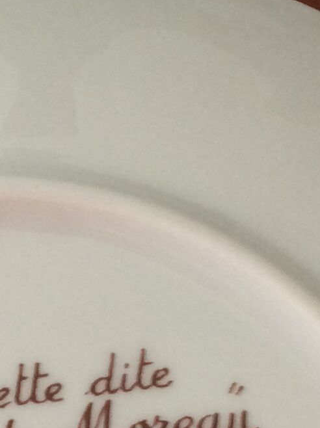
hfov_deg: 11.7
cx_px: 57
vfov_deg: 15.4
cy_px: 420
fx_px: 1556
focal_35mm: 126
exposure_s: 1/25
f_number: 2.4
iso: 64
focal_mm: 3.3
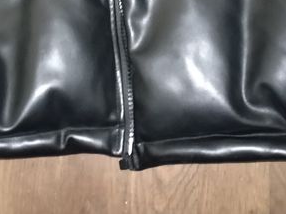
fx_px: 751
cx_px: 115
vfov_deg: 14.4
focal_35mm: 91
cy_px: -160
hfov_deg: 21.5
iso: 5799
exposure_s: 1/12.5
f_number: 1.8
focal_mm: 4.75
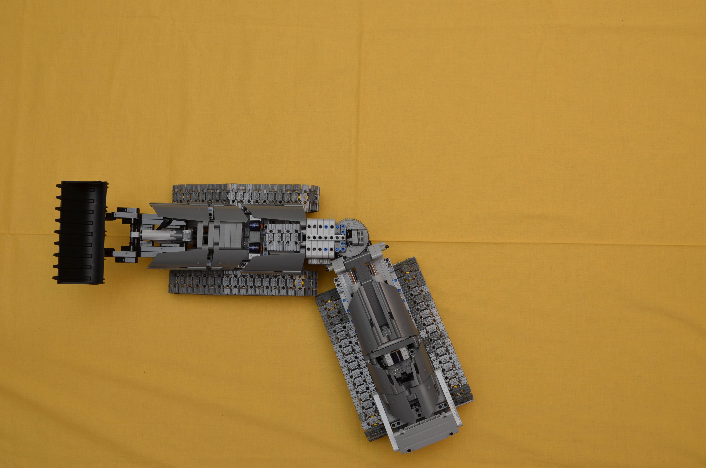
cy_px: 234
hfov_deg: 53.2
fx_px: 705
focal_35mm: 36
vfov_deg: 36.7
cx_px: 353
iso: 100
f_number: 8
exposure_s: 1/60
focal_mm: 24
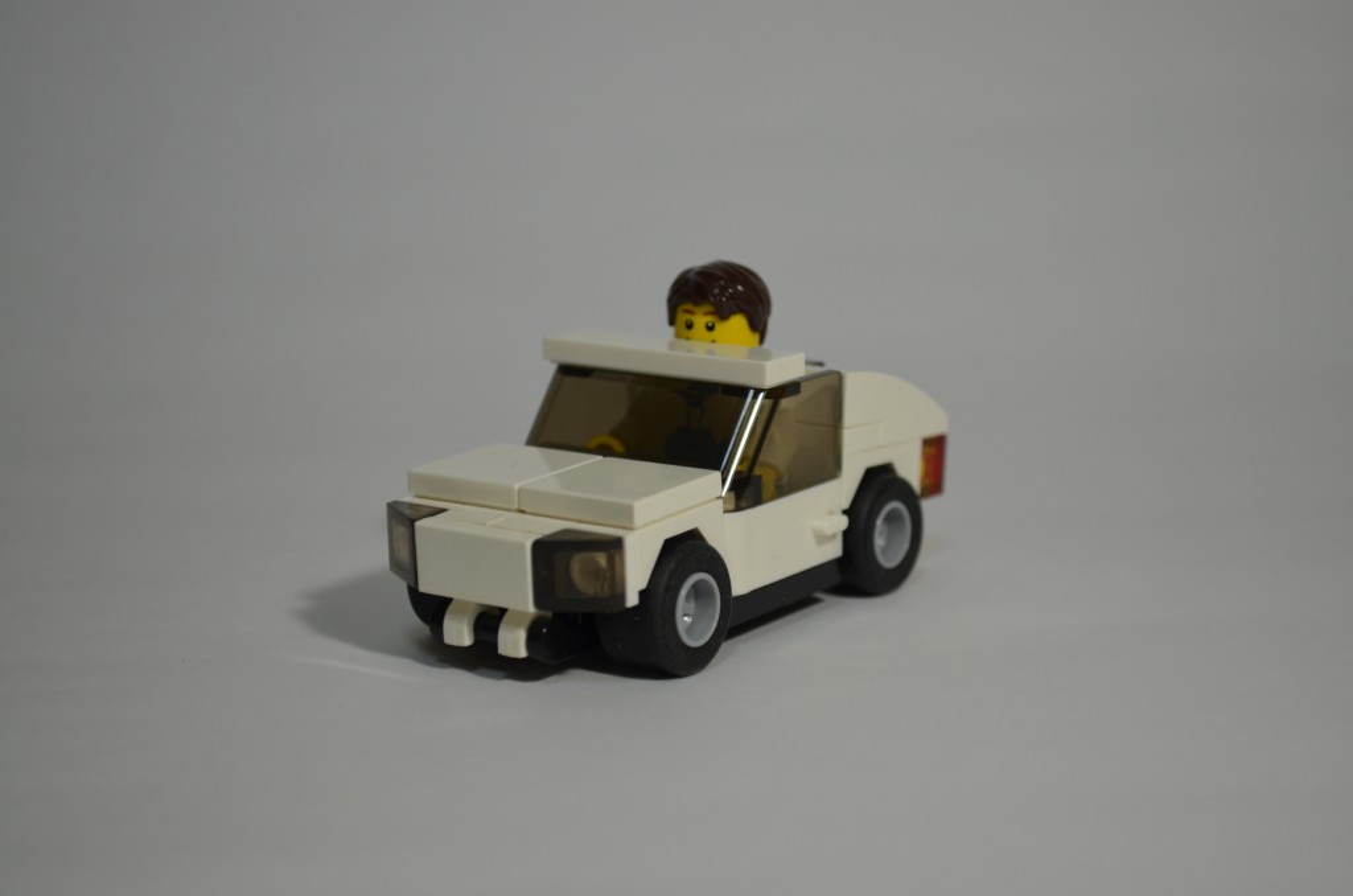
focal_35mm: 72
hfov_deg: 28.1
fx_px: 2700
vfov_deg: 18.8
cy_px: 448
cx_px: 676
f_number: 6.3
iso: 400
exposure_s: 1/60
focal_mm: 48
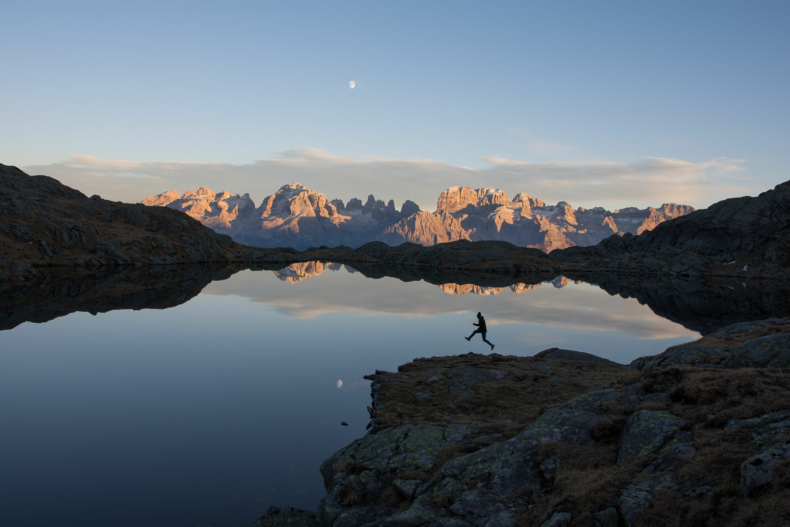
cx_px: 395
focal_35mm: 36
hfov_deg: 53.1
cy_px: 264
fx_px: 790
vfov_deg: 36.9
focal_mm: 24
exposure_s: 1/80
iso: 100
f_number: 8
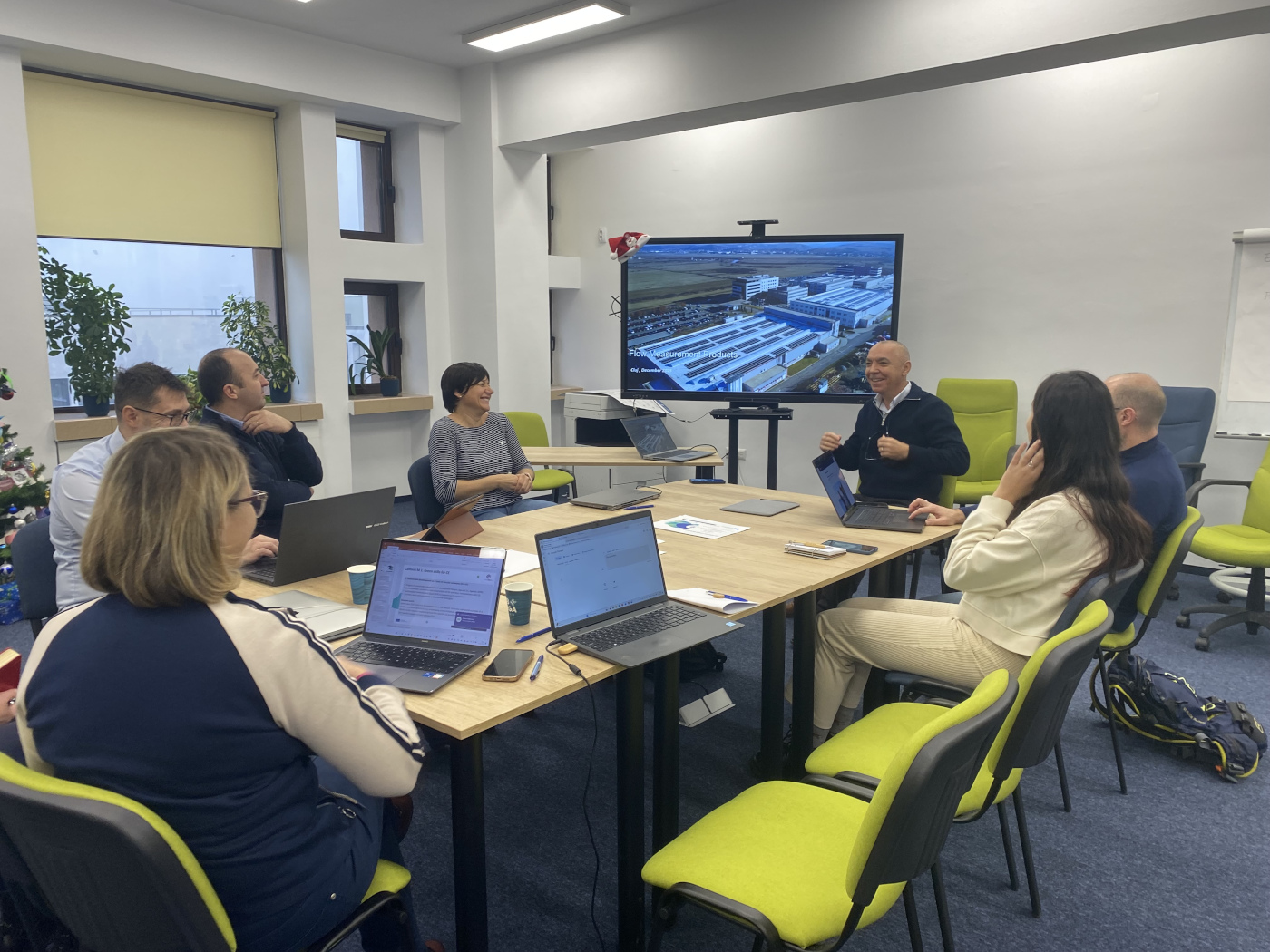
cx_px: 635
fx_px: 954
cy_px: 476
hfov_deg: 67.3
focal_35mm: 26
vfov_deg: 53.1
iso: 64
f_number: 1.8
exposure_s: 1/100
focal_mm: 4.25
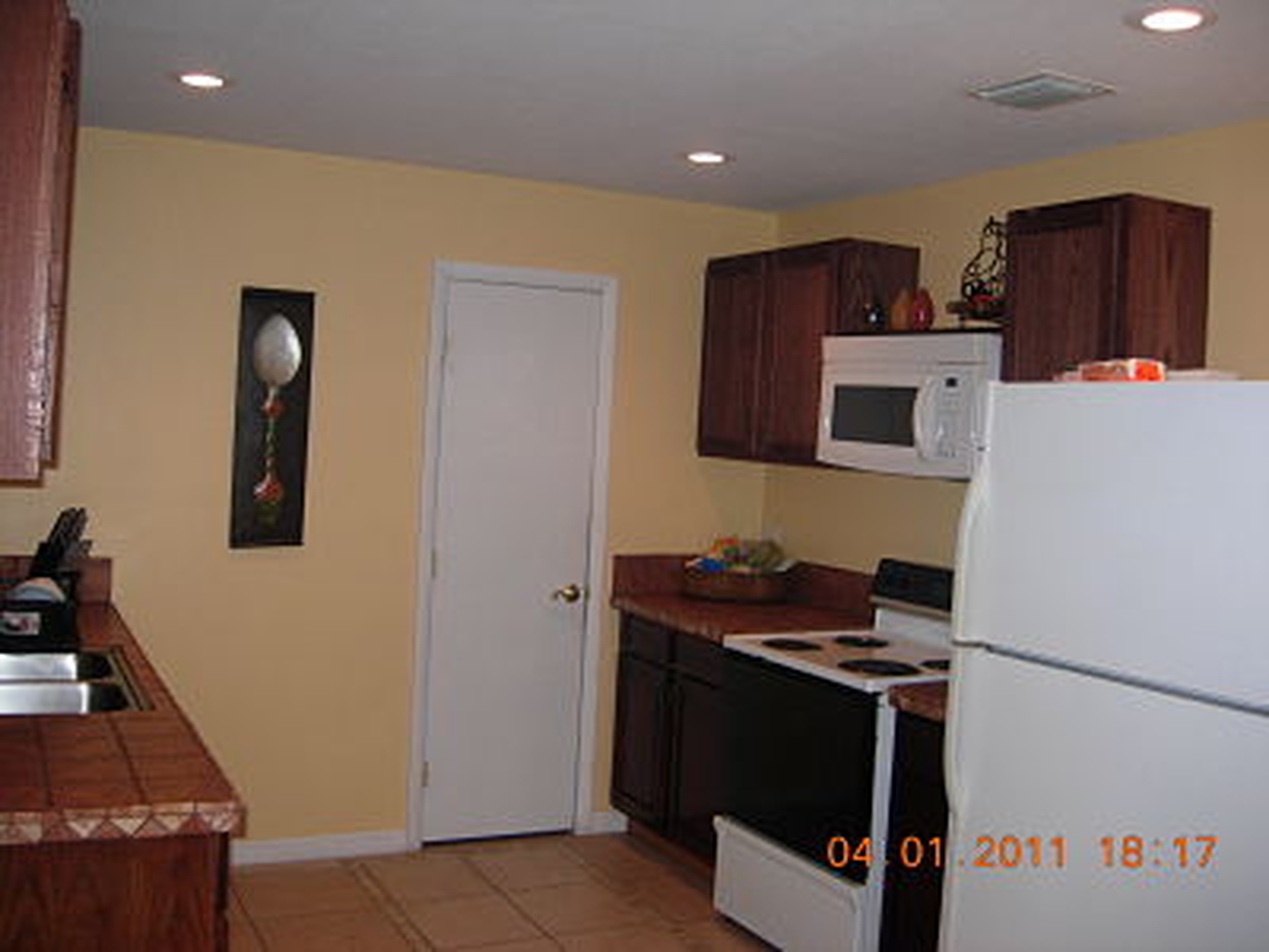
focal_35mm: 36
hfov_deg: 51.4
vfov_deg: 39.7
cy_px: 476
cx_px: 634
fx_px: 1320
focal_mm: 7.5
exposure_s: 1/132
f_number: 2.7
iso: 145
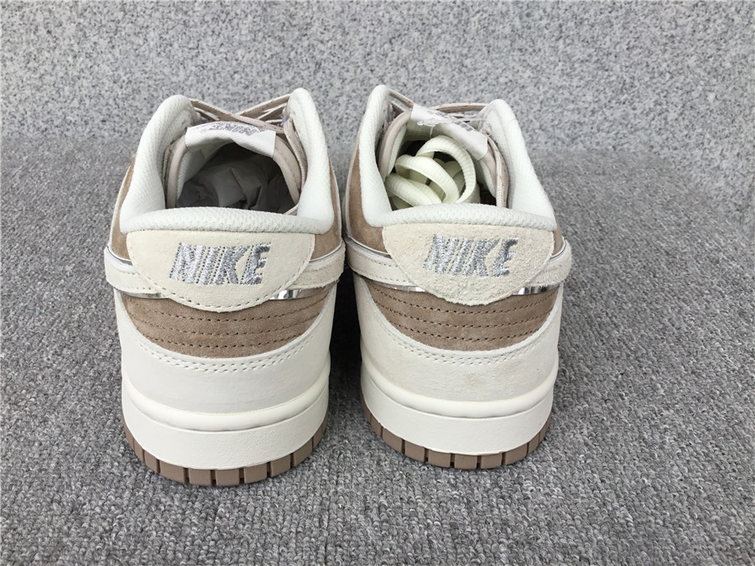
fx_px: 676
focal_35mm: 31
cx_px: 378
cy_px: 283
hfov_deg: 58.4
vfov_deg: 45.4
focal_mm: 3.3
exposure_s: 1/240
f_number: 2.4
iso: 25
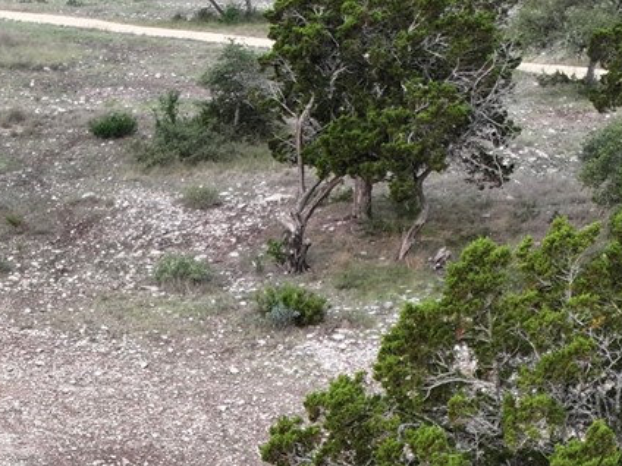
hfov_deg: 16.6
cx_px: -17
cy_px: 750
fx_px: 2084
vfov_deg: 12.0
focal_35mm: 116
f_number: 2.8
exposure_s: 1/400
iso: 130
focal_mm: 12.29
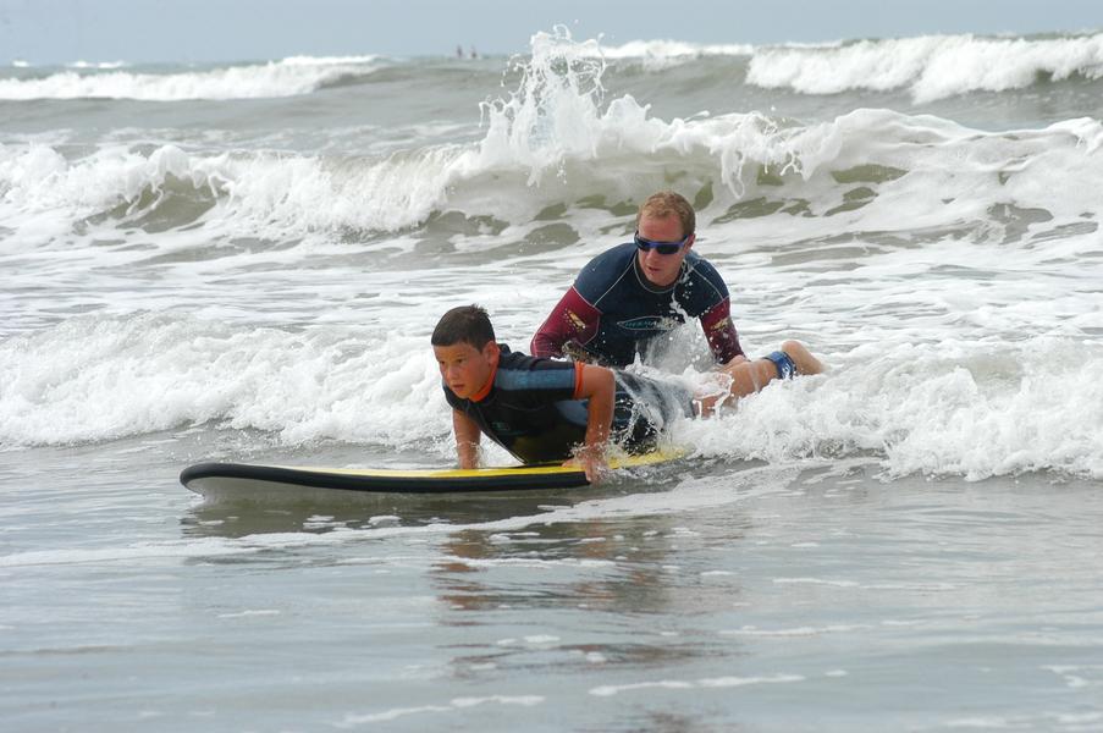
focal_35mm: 232
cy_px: 366
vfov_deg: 5.9
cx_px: 552
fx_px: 7116
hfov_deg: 8.9
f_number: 9
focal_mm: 155
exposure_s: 1/1250
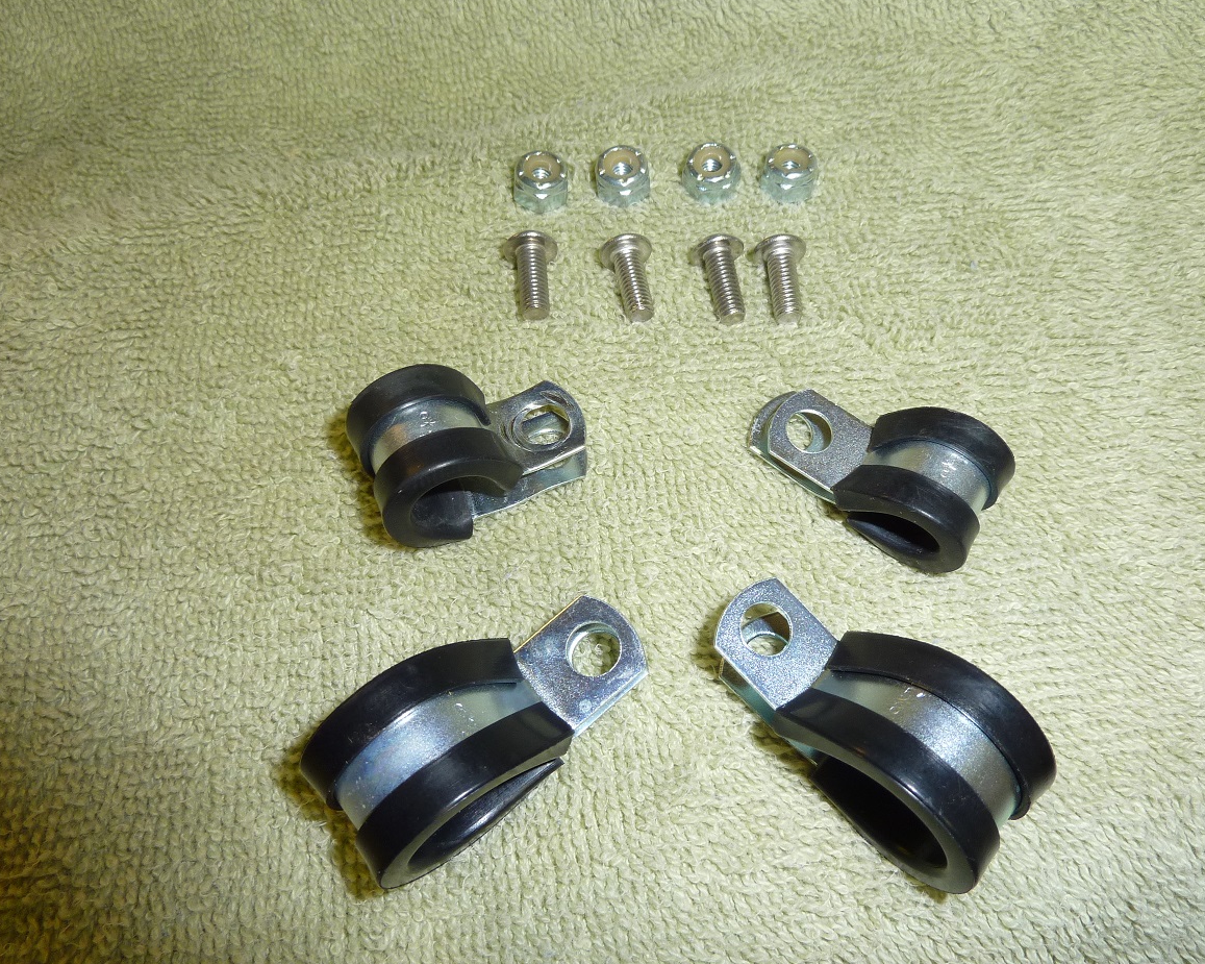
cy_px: 497
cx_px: 641
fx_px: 963
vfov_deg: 53.2
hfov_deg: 64.0
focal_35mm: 27
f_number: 4
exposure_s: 1/30
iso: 100
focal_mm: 4.1
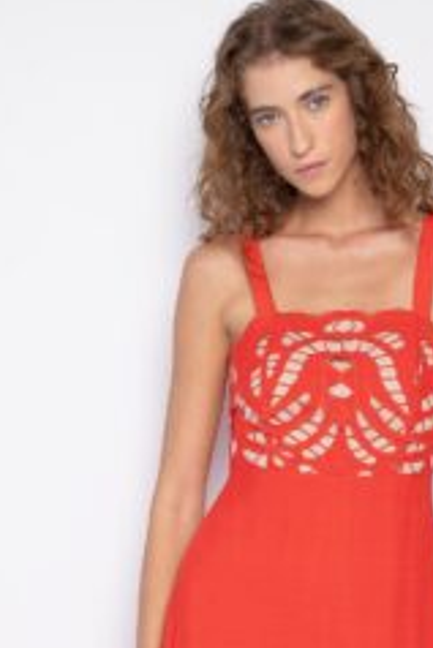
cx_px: 310
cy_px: 682
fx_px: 2180
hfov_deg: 11.3
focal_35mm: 121
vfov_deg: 16.5
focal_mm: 48
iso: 250
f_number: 3.2
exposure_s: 1/160
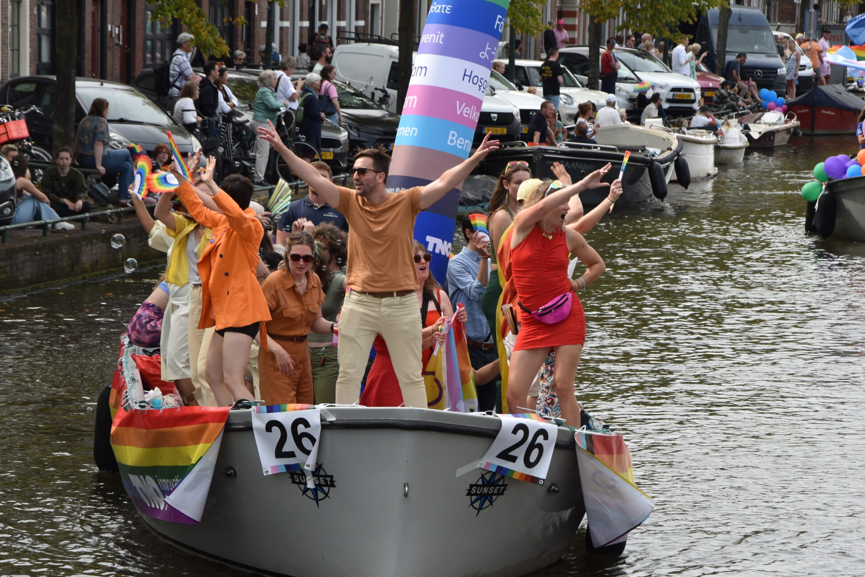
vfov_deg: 7.5
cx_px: 454
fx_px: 4396
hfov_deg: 11.2
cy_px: 371
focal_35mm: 183
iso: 200
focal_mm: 92
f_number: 8
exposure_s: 1/250
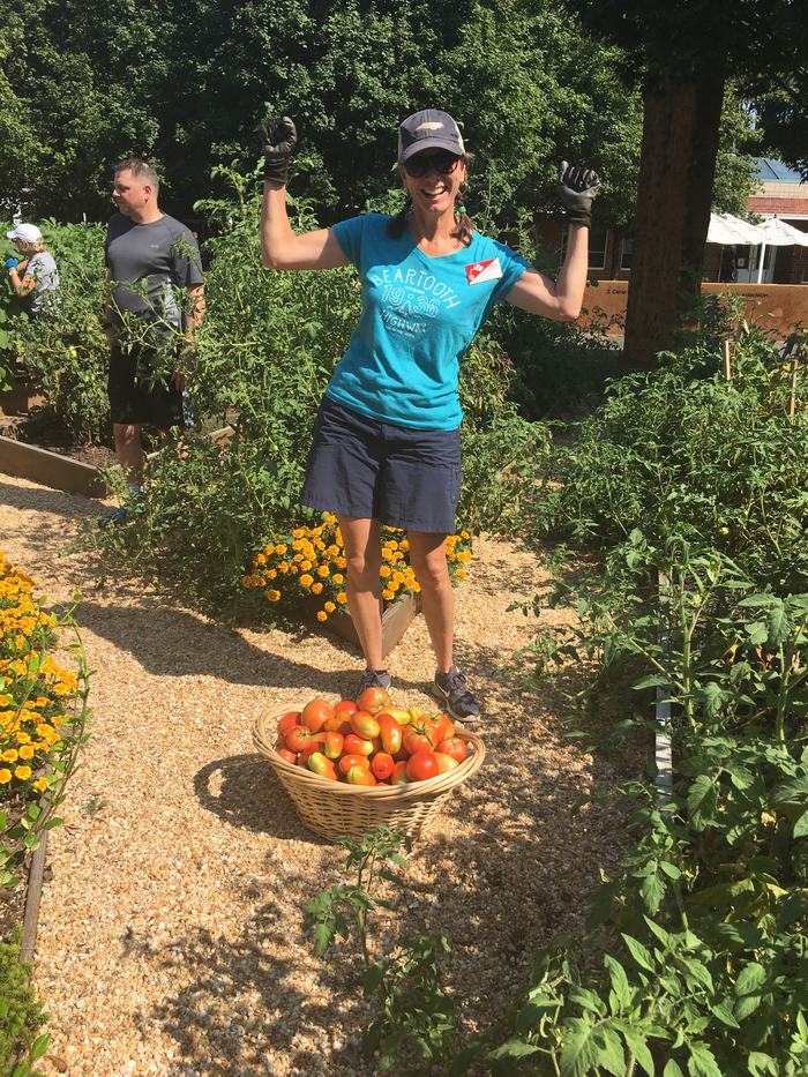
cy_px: 538
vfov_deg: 61.7
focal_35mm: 29
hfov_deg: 48.2
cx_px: 404
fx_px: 902
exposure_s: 1/1538
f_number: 2.2
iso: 25
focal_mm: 4.15
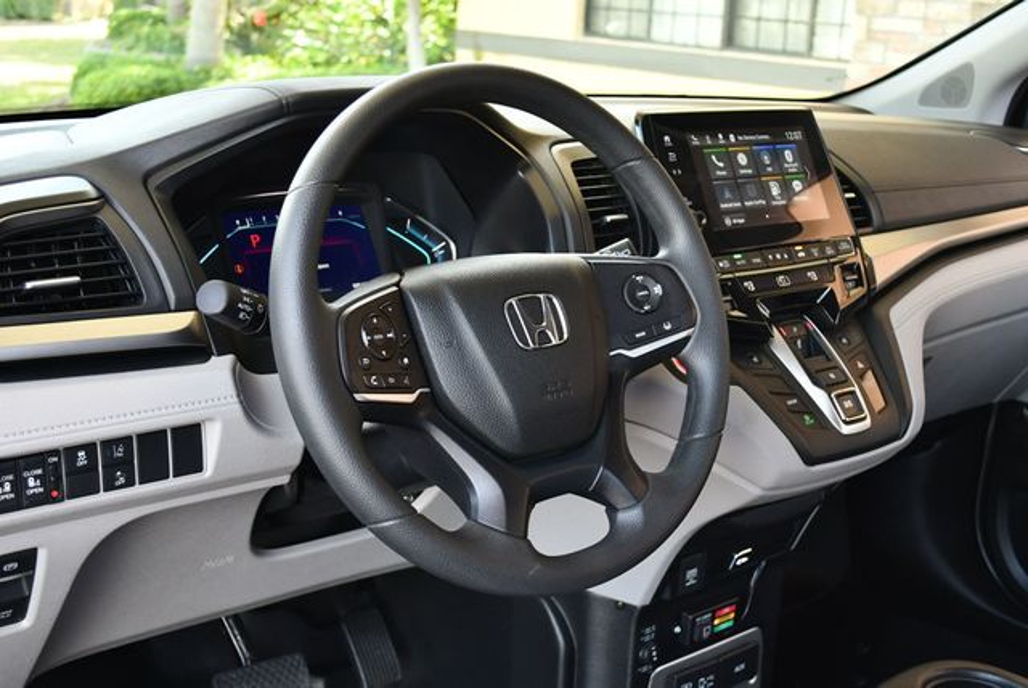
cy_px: 344
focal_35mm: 44
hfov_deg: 44.5
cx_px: 514
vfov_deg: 30.6
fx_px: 1258
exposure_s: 1/250
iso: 800
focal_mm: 22
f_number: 4
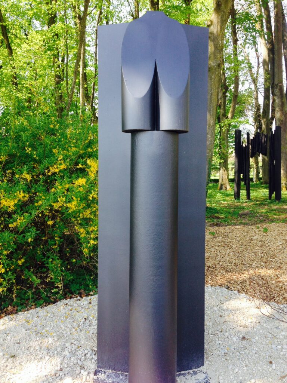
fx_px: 365
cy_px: 192
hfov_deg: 42.9
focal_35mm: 33
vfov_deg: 55.4
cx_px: 144
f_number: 2.4
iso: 50
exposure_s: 1/186
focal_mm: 4.12
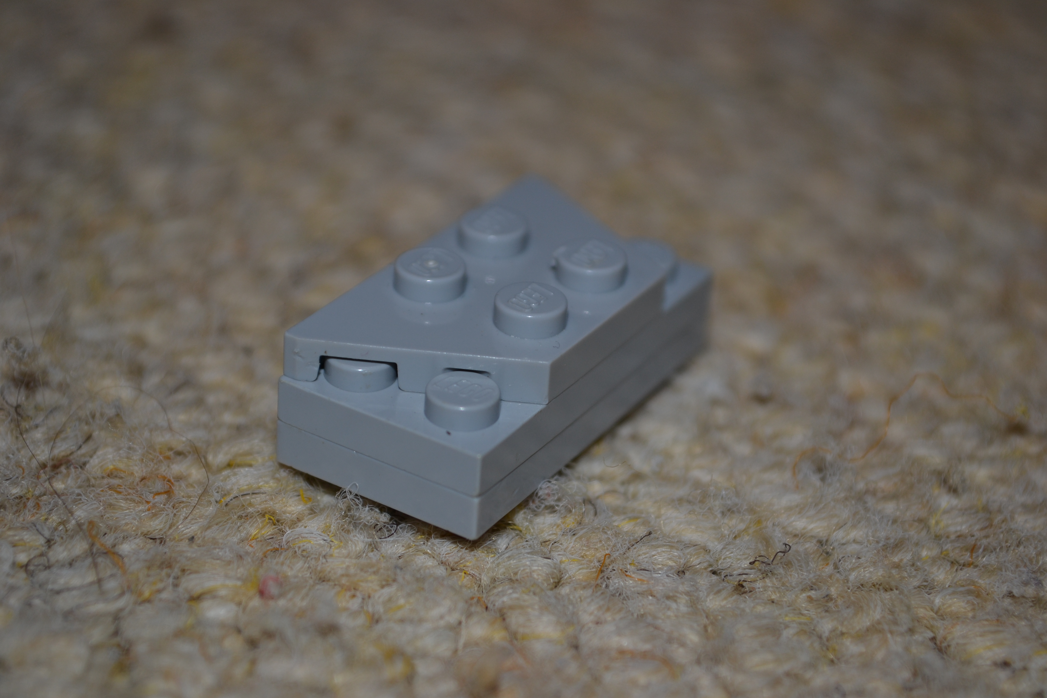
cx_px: 524
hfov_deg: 24.6
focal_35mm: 82
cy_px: 349
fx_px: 2399
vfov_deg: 16.6
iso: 200
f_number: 5.6
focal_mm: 55
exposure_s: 1/60
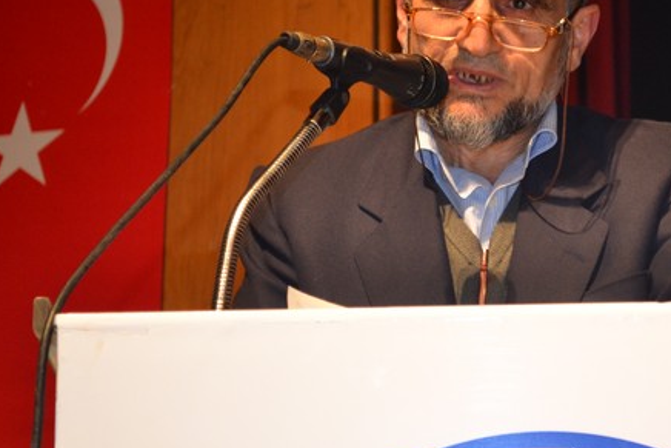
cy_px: 169
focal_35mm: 127
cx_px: 506
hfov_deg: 16.1
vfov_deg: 10.8
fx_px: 2363
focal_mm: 55
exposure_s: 1/60
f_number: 5.6
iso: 1100
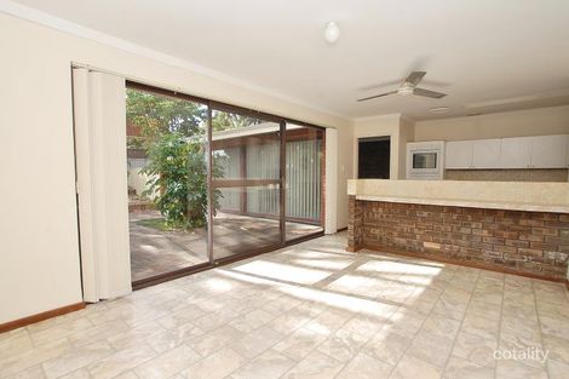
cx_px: 284
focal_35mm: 16
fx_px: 261
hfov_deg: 95.0
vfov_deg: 72.0
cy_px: 190
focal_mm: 11
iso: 400
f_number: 7.1
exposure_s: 1/200
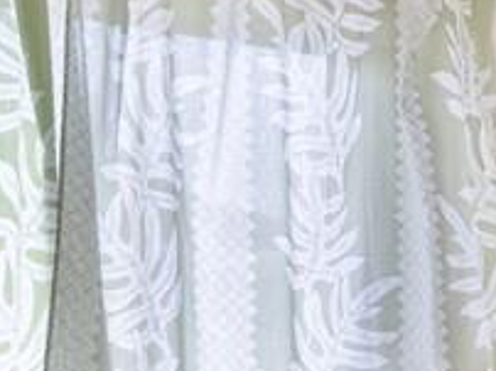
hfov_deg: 16.5
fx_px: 1589
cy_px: 428
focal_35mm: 111
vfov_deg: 13.0
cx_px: 696
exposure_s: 1/640
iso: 400
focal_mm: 7
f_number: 4
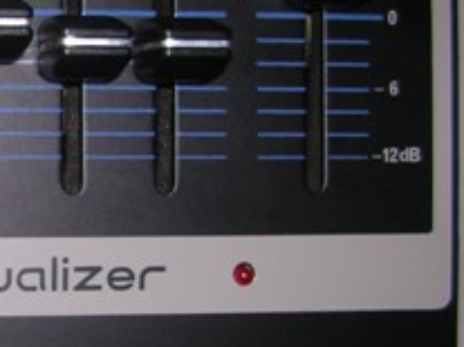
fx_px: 1447
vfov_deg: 13.7
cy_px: 198
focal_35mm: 108
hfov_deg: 16.7
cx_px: -208
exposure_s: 1/60.1
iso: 50
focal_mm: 5.8
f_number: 2.8
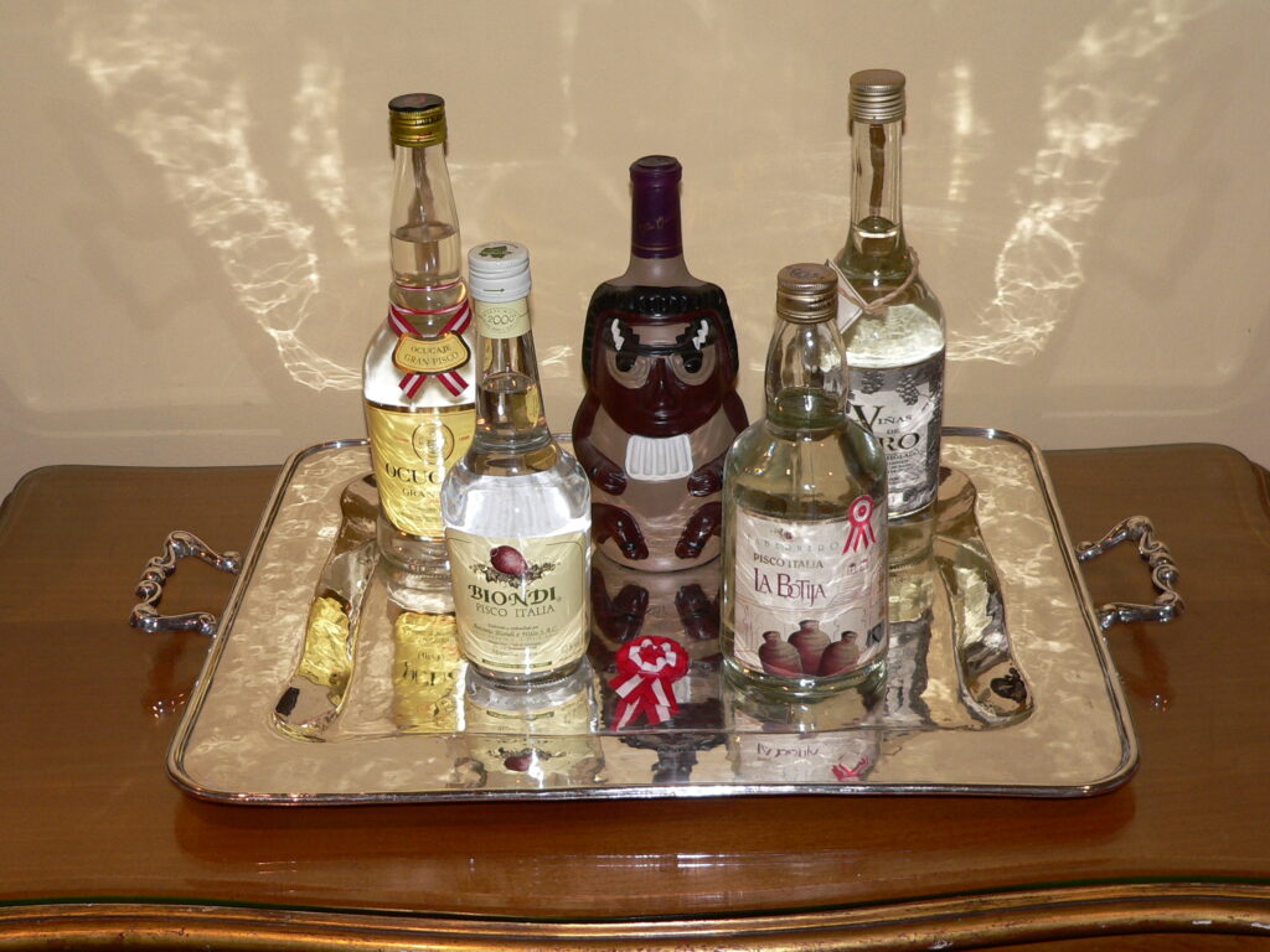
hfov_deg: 34.9
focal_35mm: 55
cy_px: 476
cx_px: 635
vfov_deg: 26.6
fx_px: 2018
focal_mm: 9.1
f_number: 2.8
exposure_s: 1/60
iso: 100
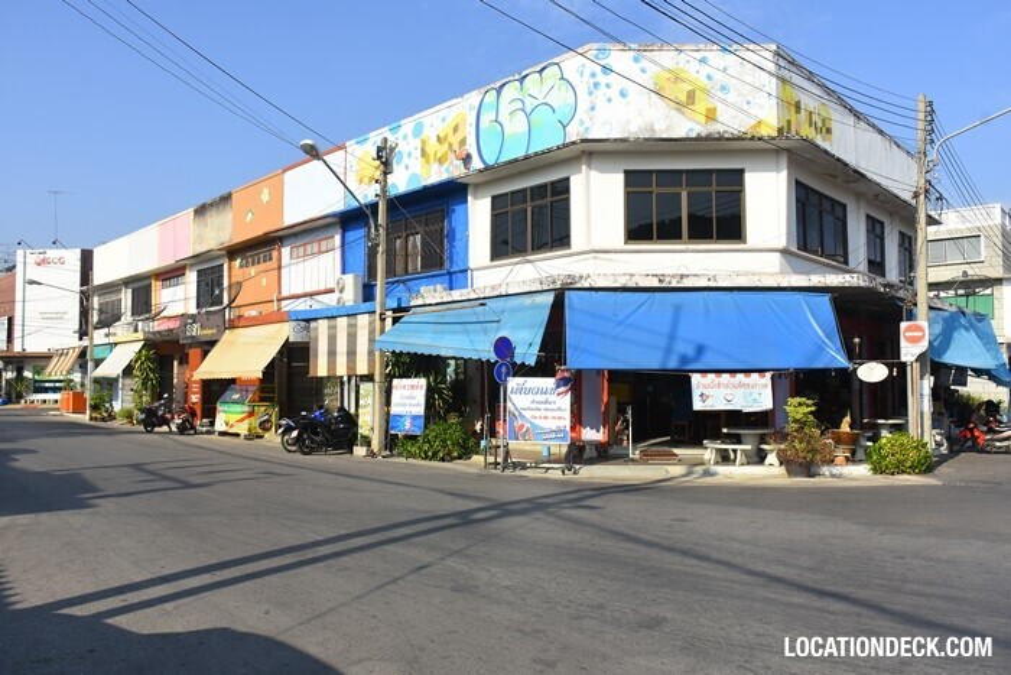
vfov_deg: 47.9
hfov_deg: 67.4
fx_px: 758
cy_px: 338
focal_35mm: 27
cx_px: 506
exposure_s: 1/640
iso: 250
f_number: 8
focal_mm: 18
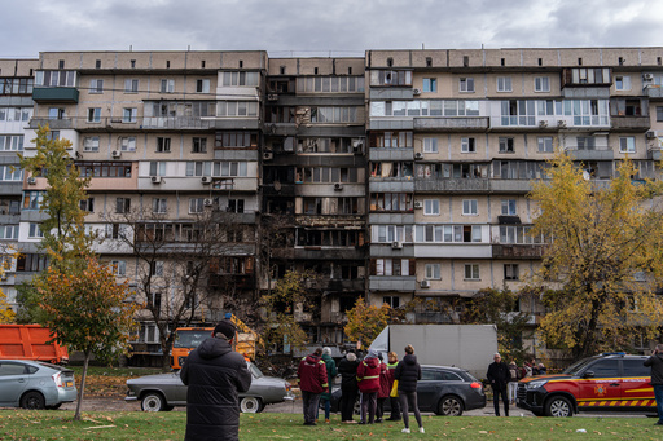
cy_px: 220
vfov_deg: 36.8
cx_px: 332
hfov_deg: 53.1
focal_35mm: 36
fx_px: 663
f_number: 4
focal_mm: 36
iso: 125
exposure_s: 1/640
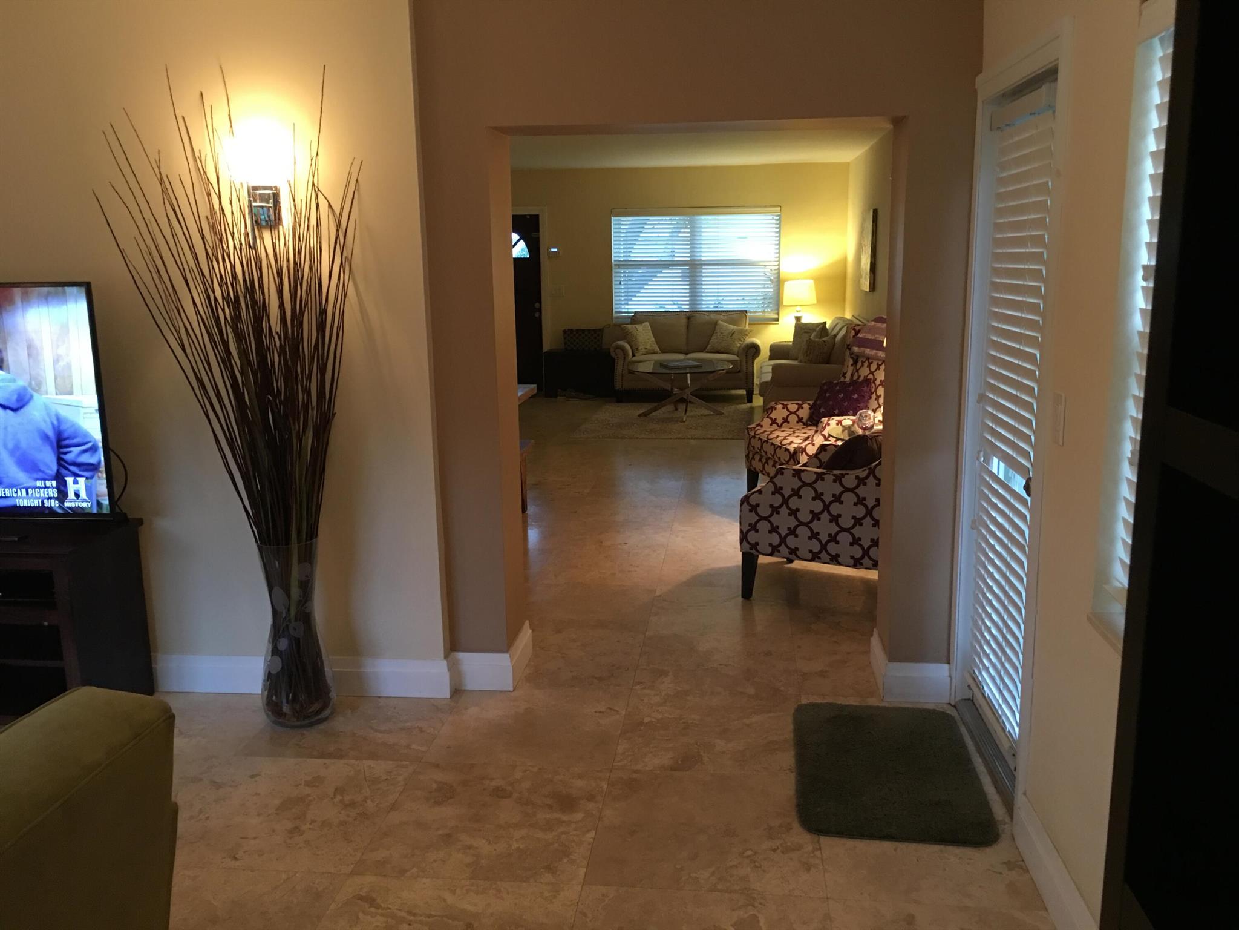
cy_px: 465
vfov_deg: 48.2
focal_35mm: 29
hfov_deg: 61.7
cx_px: 620
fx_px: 1038
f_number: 2.2
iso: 80
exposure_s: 1/8
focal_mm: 4.15
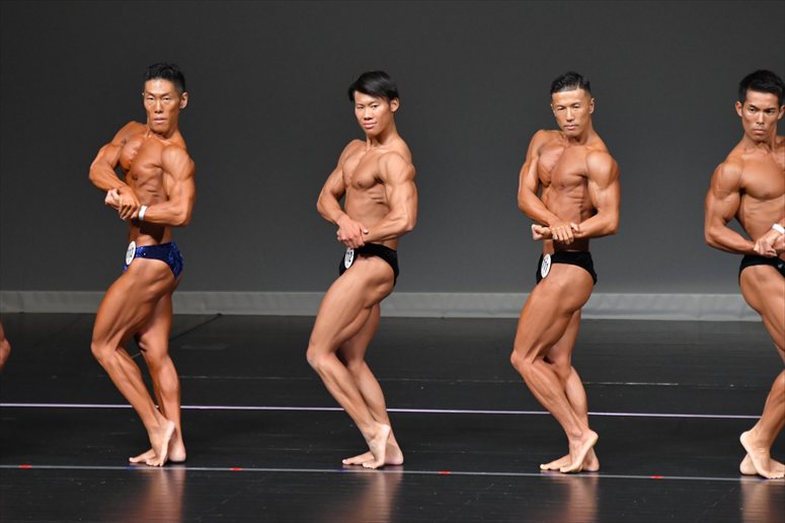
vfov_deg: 4.4
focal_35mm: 315
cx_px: 392
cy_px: 262
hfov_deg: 6.5
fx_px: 6865
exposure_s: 1/400
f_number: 5.6
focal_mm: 210
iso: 4000
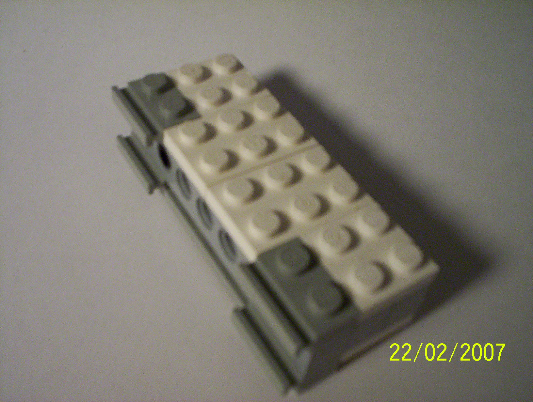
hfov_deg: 48.9
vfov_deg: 37.9
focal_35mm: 38
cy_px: 201
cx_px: 266
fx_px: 586
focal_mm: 4.99
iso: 200
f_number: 4.5
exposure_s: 1/54.5
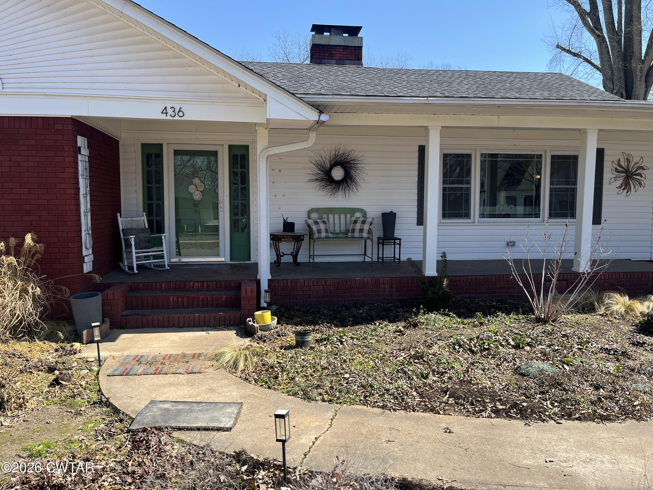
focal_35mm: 26
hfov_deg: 67.3
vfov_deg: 53.1
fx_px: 490
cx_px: 326
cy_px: 245
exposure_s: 1/1647
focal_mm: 5.1
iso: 50
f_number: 1.6
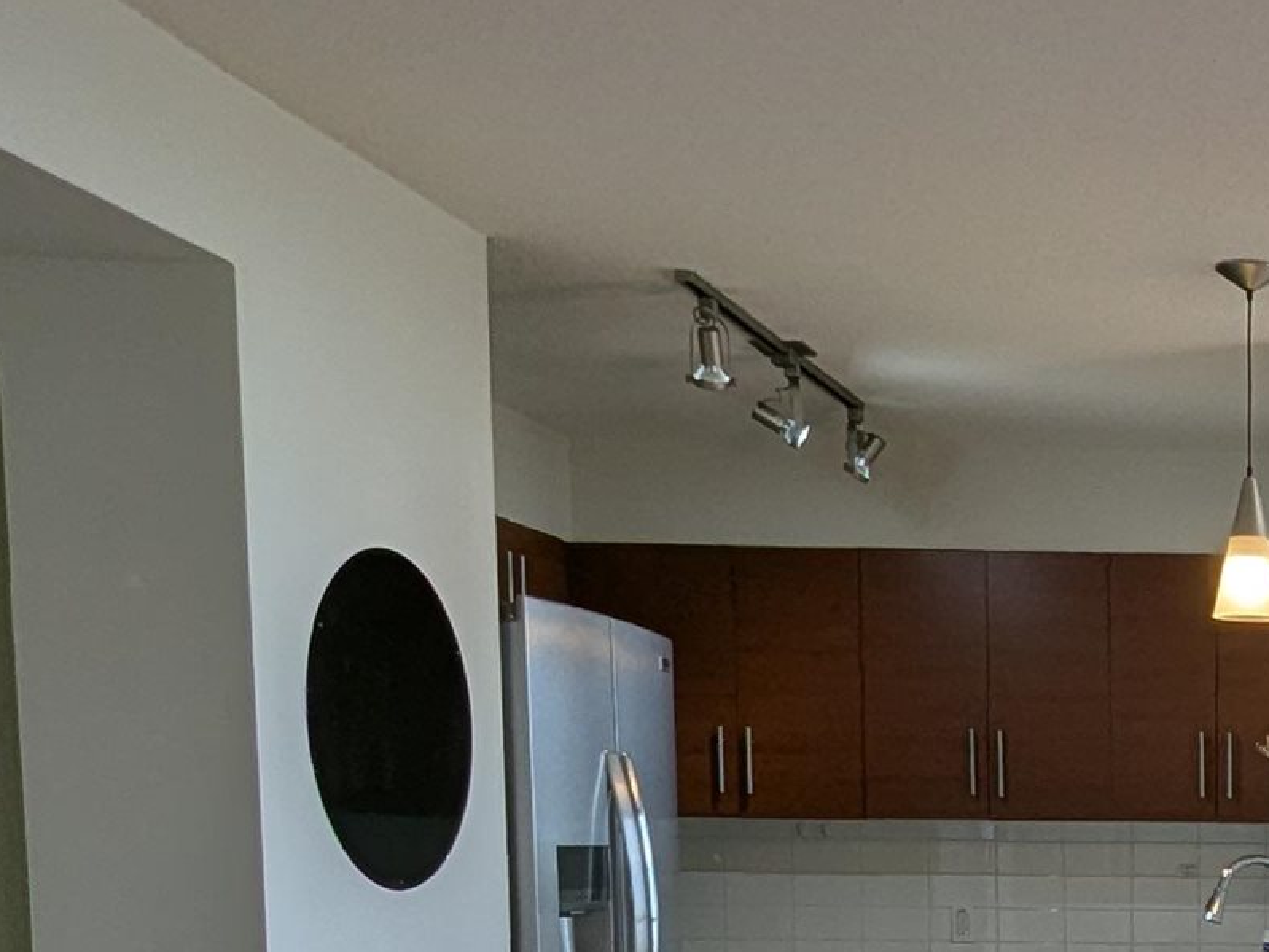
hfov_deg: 32.3
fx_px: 1833
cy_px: 1005
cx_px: 1484
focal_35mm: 50
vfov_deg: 27.1
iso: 51
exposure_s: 1/120
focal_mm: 1.95
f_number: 2.2
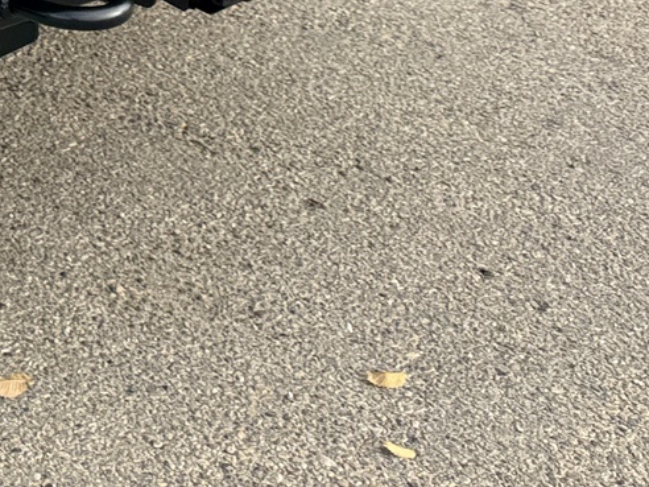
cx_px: -330
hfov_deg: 17.6
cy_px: -425
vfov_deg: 13.2
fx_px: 1875
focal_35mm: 100
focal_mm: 6.76
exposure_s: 1/1366
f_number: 1.78
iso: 80
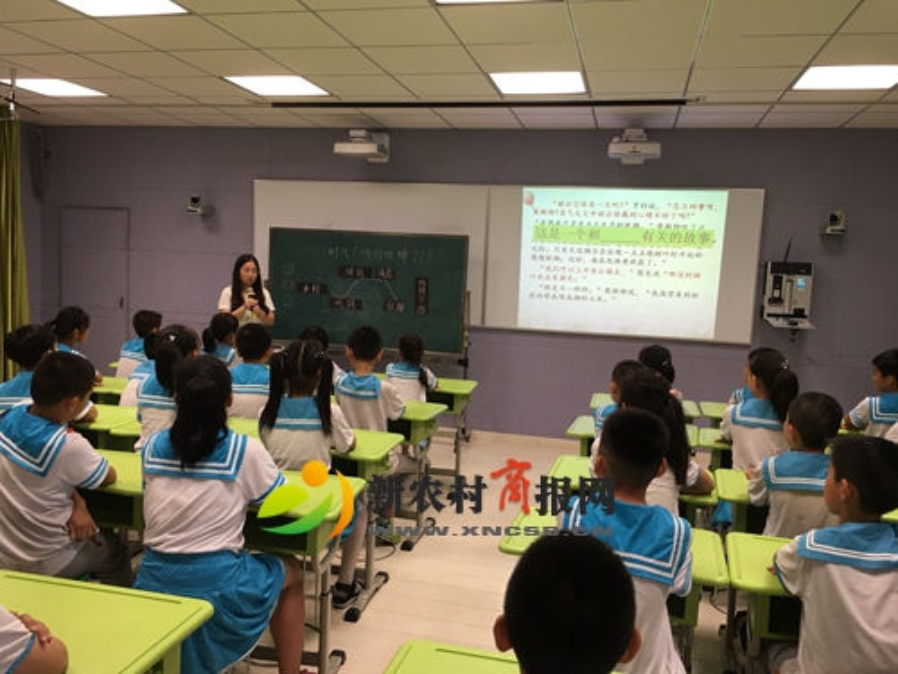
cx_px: 449
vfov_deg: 48.2
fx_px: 752
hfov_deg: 61.7
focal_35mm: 29
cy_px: 337
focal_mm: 4.15
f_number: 2.2
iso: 32
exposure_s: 1/33
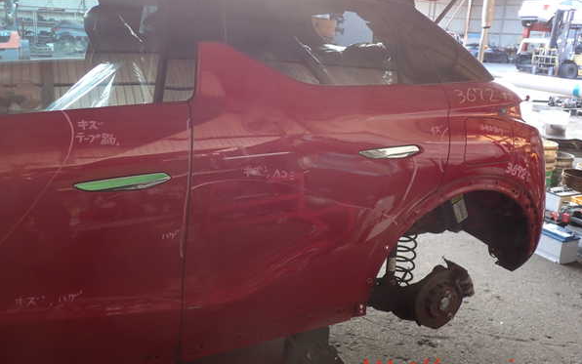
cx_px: 292
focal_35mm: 32
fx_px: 508
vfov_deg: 39.4
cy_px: 162
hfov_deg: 59.6
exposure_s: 1/60
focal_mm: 5.4
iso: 200
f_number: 2.3
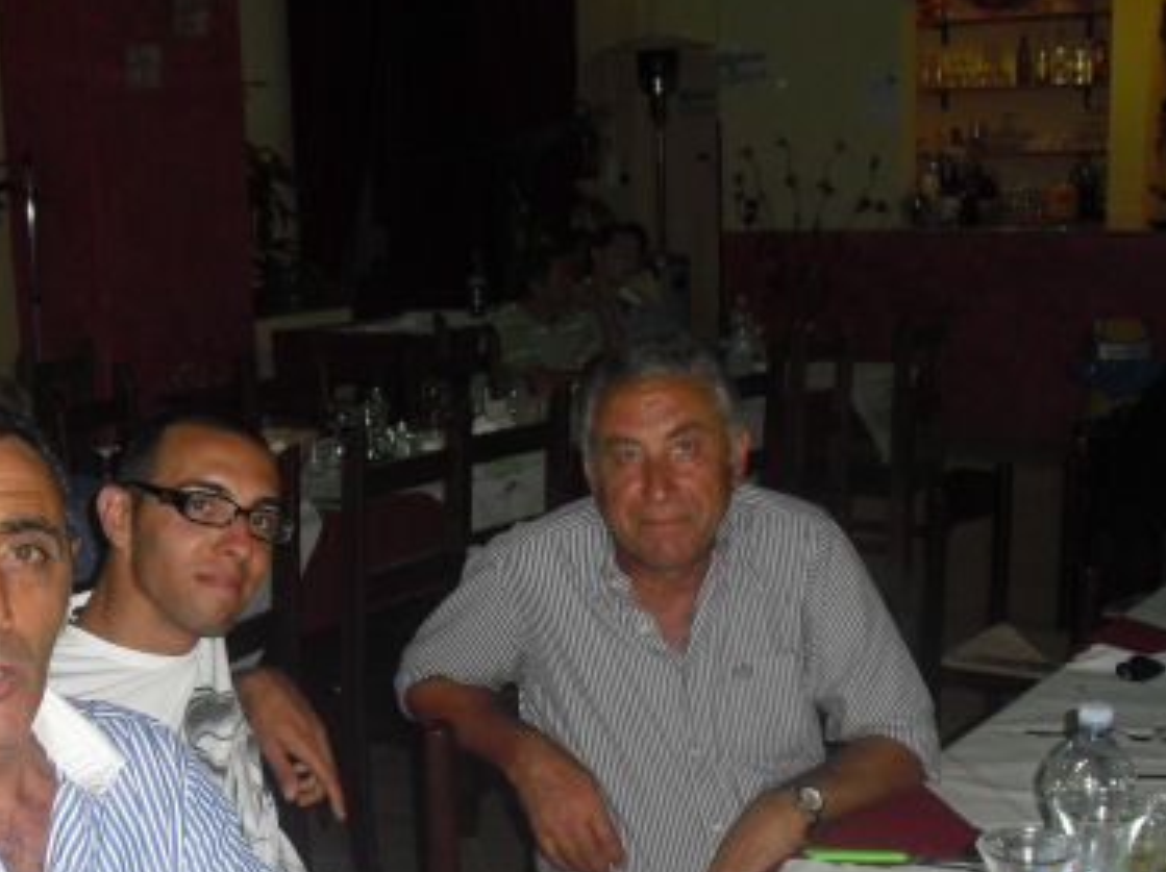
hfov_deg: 33.2
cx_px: 313
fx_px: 1918
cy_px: 653
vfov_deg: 25.3
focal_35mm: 57
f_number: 3.1
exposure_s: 1/60
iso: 200
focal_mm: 6.3
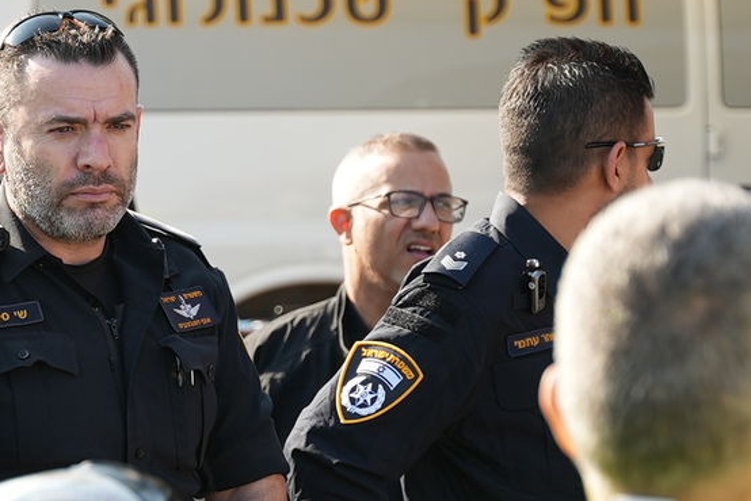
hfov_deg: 8.7
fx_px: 4905
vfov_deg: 5.9
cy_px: 344
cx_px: 102
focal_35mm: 235
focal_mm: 62
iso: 80
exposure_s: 1/100
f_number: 2.8
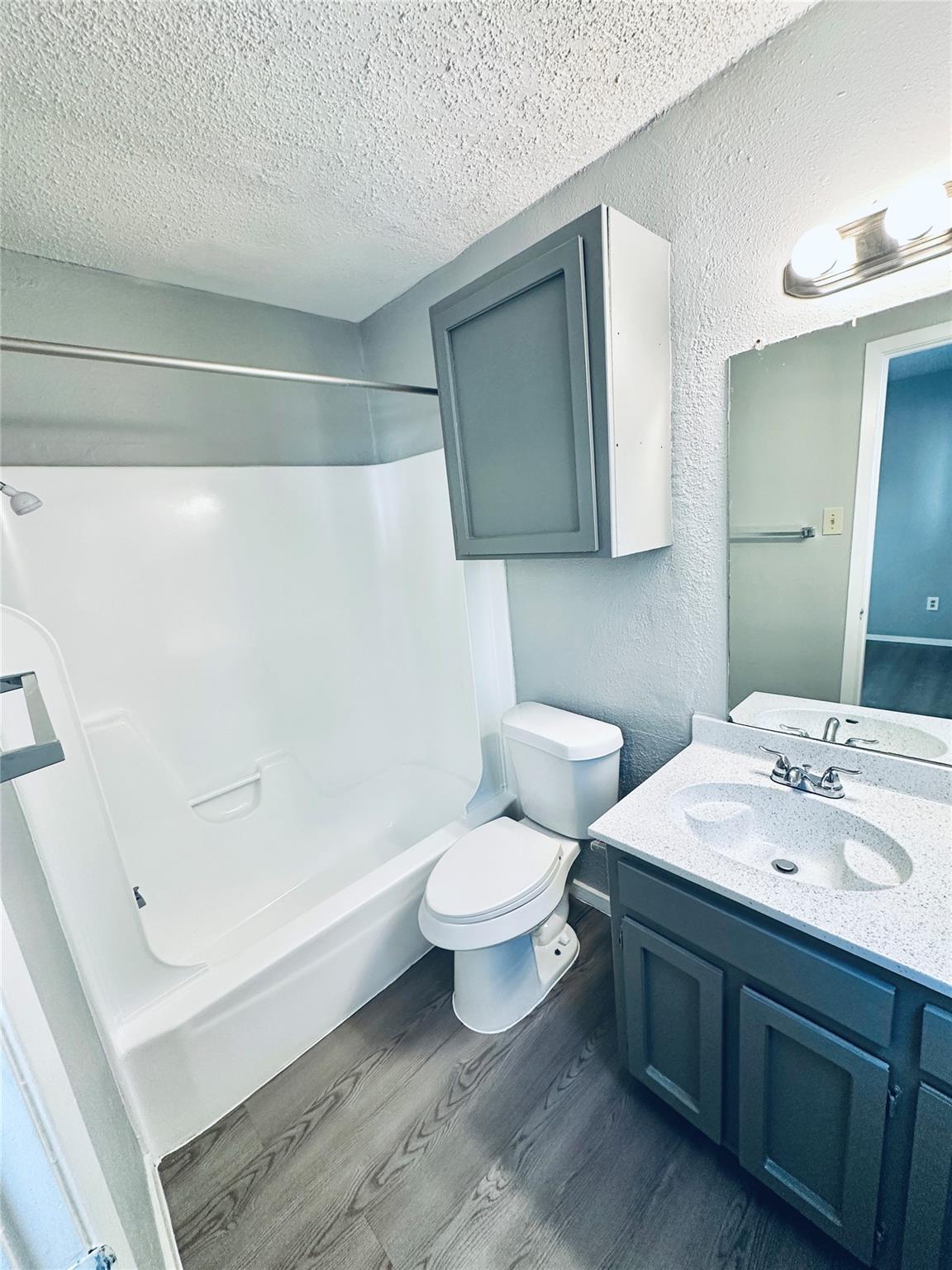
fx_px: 513
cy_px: 635
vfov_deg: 102.1
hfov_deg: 85.7
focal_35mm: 14
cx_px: 476
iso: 160
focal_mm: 2.22
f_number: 2.2
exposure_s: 1/60
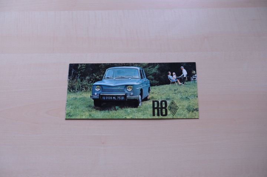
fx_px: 296
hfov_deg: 48.5
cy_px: 88
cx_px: 134
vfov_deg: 33.4
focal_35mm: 40
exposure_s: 1/45
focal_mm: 26.5
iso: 800
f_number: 3.2
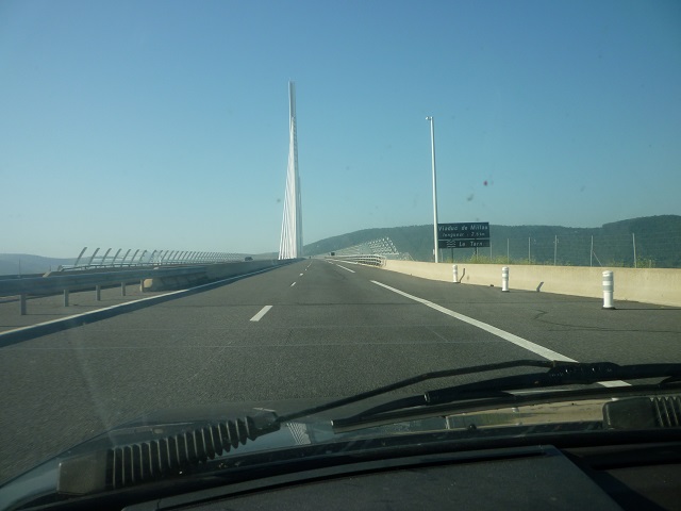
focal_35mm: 29
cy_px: 256
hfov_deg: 61.7
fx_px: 571
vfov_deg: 48.2
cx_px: 340
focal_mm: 5.2
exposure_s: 1/500
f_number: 3.5
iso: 80
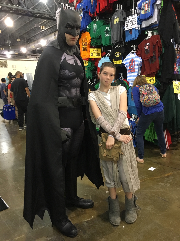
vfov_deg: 61.7
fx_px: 201
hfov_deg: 48.2
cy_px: 120
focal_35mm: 29
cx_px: 90
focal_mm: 4.15
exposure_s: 1/30
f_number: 2.2
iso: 200
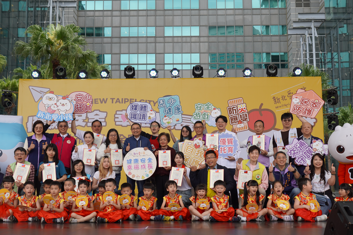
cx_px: 176
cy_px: 118
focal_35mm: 48
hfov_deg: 41.1
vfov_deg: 28.1
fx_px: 471
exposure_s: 1/200
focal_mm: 32
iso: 100
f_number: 4
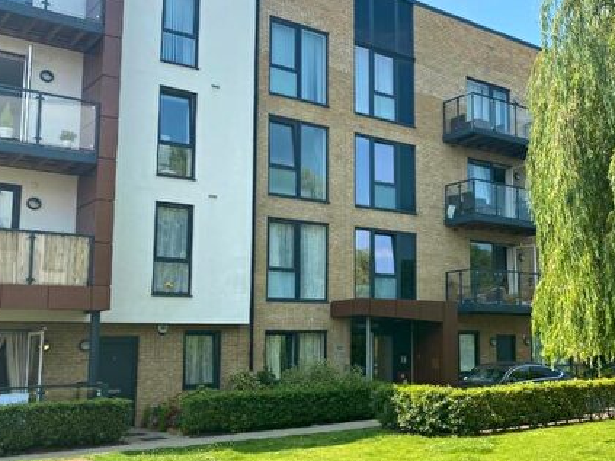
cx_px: 464
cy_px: 236
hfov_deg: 42.5
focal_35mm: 43
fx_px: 764
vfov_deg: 33.6
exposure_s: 1/1135
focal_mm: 4.25
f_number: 1.8
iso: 32
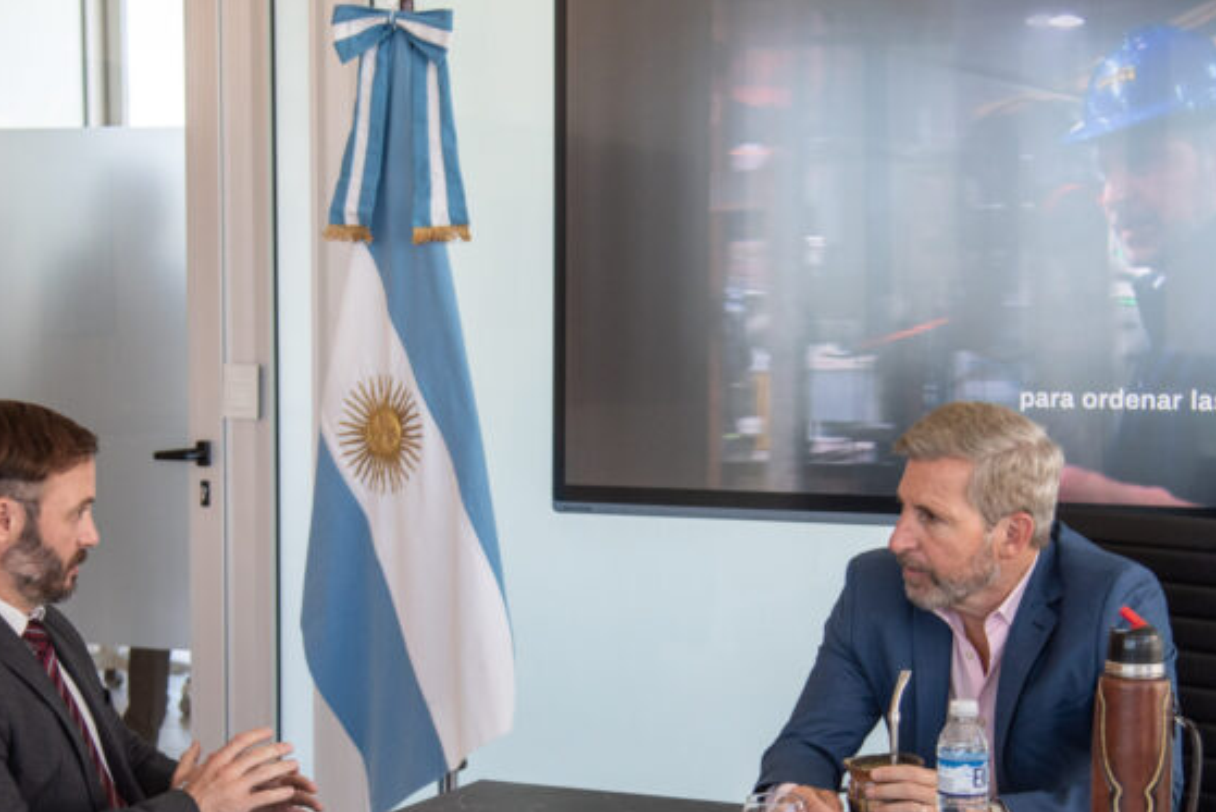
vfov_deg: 17.3
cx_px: 583
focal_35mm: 79
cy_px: 487
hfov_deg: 25.7
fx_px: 2669
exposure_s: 1/800
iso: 500
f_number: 4
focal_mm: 46
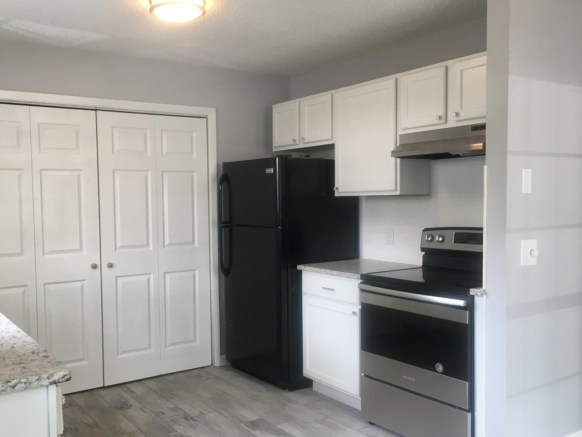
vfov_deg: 41.8
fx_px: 572
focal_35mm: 34
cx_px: 245
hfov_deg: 53.7
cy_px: 231
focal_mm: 4.15
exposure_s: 1/30
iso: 32
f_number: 2.2
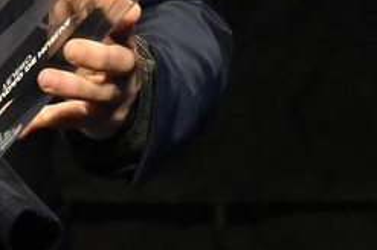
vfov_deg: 1.2
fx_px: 12205
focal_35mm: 1167
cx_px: -256
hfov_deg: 1.8
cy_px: -299
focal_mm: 120
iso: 4000
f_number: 6.3
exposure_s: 1/200
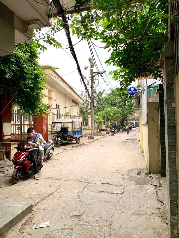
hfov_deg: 53.1
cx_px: 90
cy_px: 119
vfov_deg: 67.3
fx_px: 179
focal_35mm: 26
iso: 25
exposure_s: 1/1043
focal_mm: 4.25
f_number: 1.8
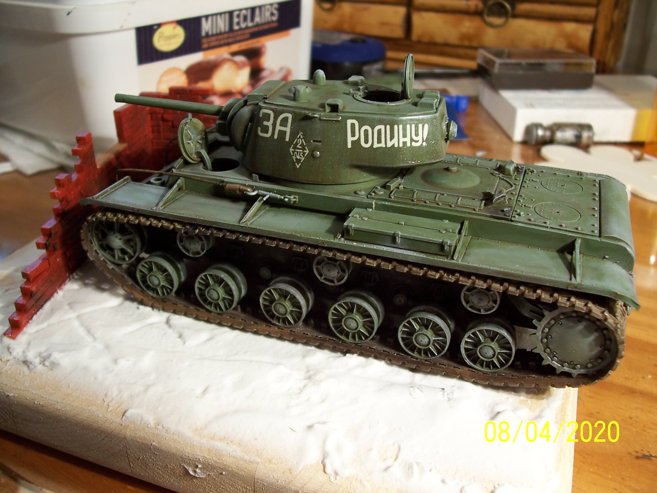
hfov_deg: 54.0
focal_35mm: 34
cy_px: 246
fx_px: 645
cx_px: 328
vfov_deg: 41.8
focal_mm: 5.6
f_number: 2.7
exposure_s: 1/30
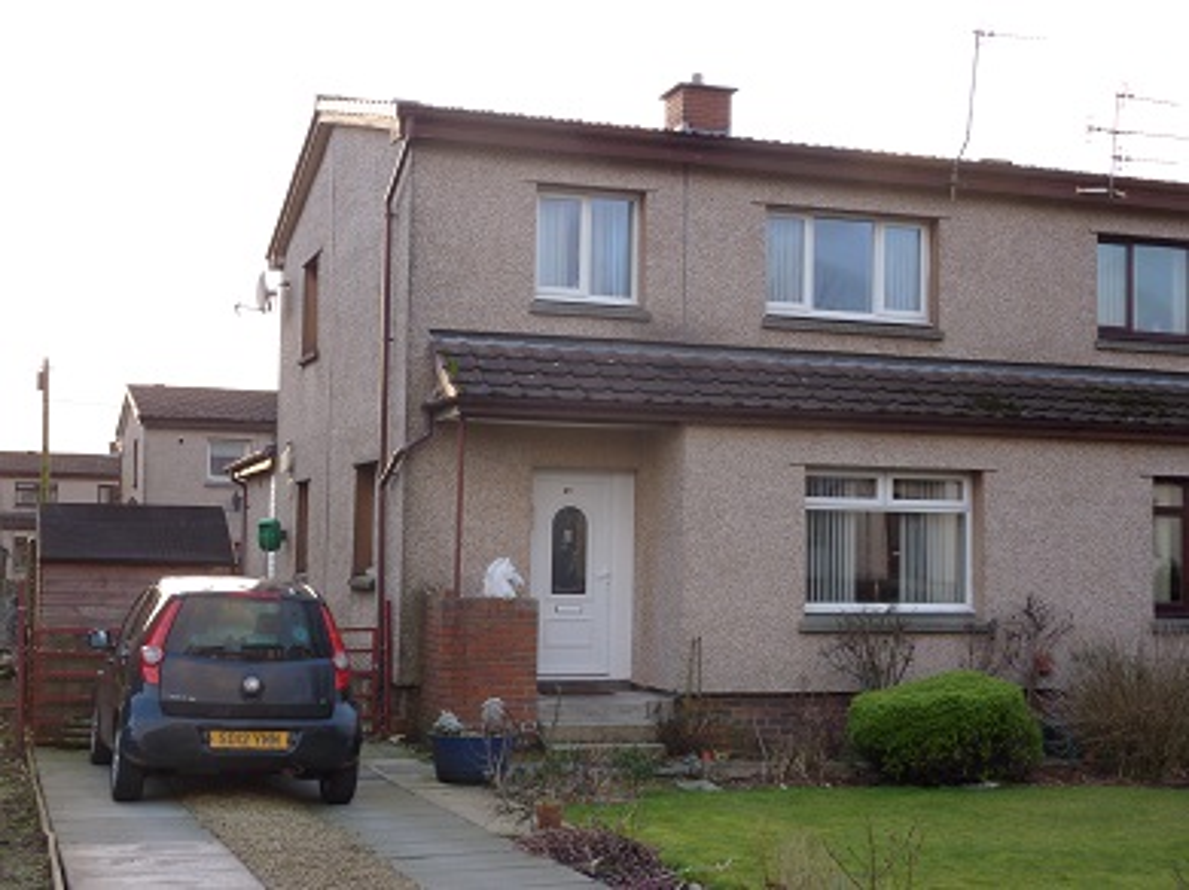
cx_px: 594
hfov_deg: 39.7
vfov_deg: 30.2
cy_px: 445
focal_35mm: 48
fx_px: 1648
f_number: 3.8
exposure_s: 1/30
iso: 80
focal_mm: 7.9
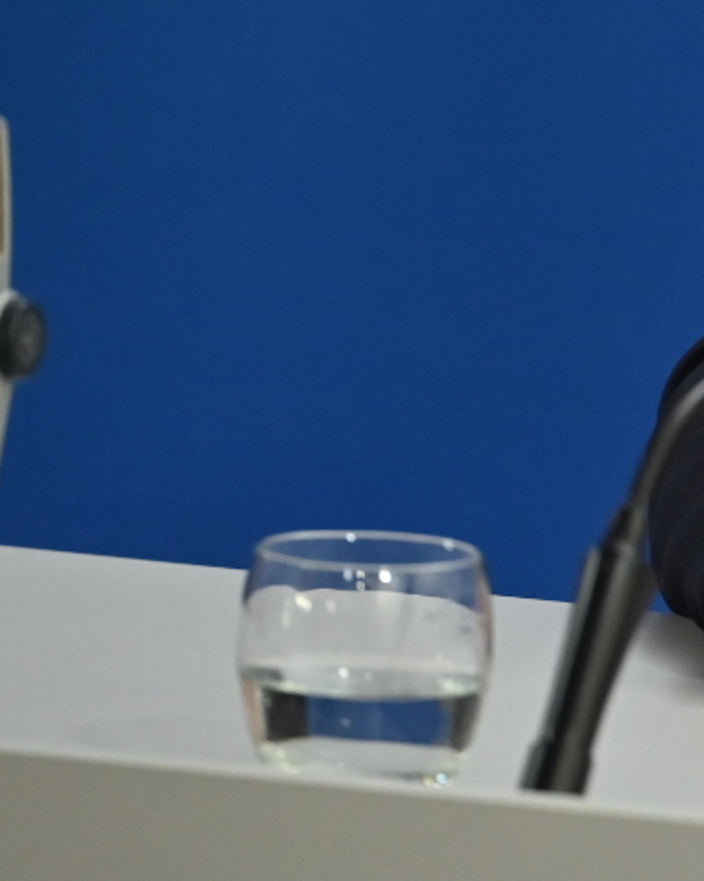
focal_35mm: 610
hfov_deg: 2.5
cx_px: 1353
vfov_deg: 3.2
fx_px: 15893
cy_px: -141
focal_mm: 180
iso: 1000
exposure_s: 1/200
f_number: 2.8
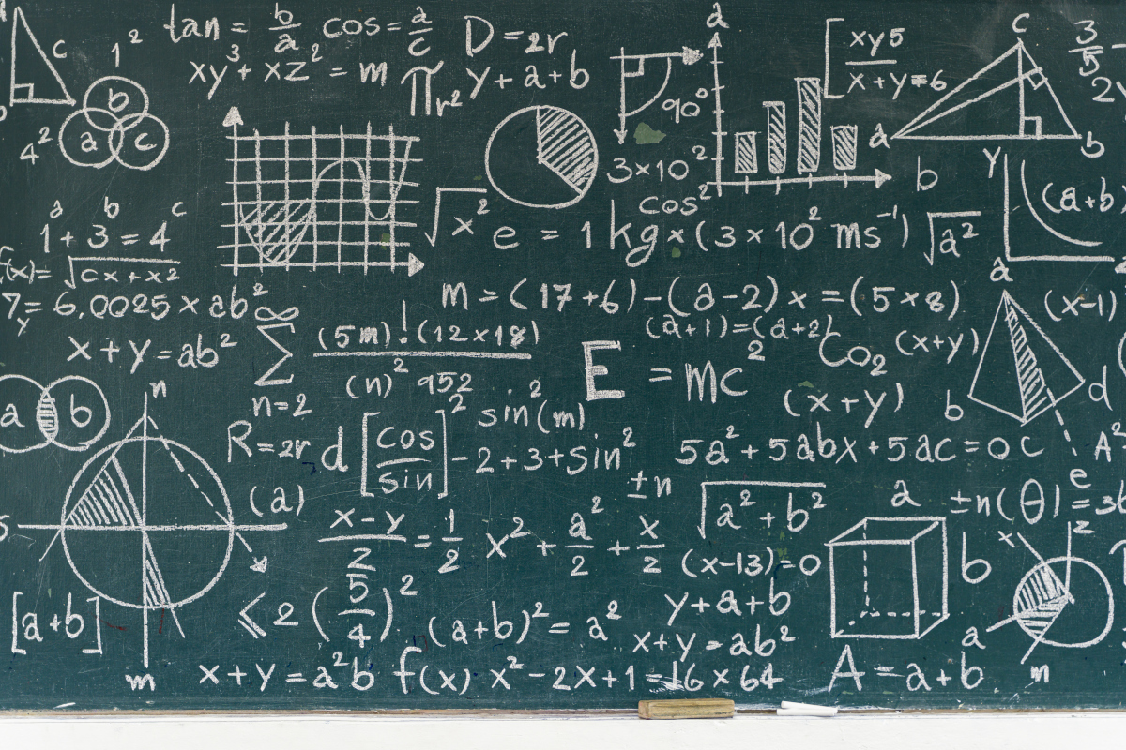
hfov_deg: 31.4
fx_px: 2002
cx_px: 563
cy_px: 375
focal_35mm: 64
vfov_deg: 21.2
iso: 400
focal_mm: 64
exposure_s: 1/13
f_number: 3.5
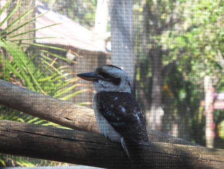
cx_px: 112
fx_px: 874
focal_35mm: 135
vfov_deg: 11.0
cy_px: 84
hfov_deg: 14.6
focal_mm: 28.8
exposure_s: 1/250
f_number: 2.8
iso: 100
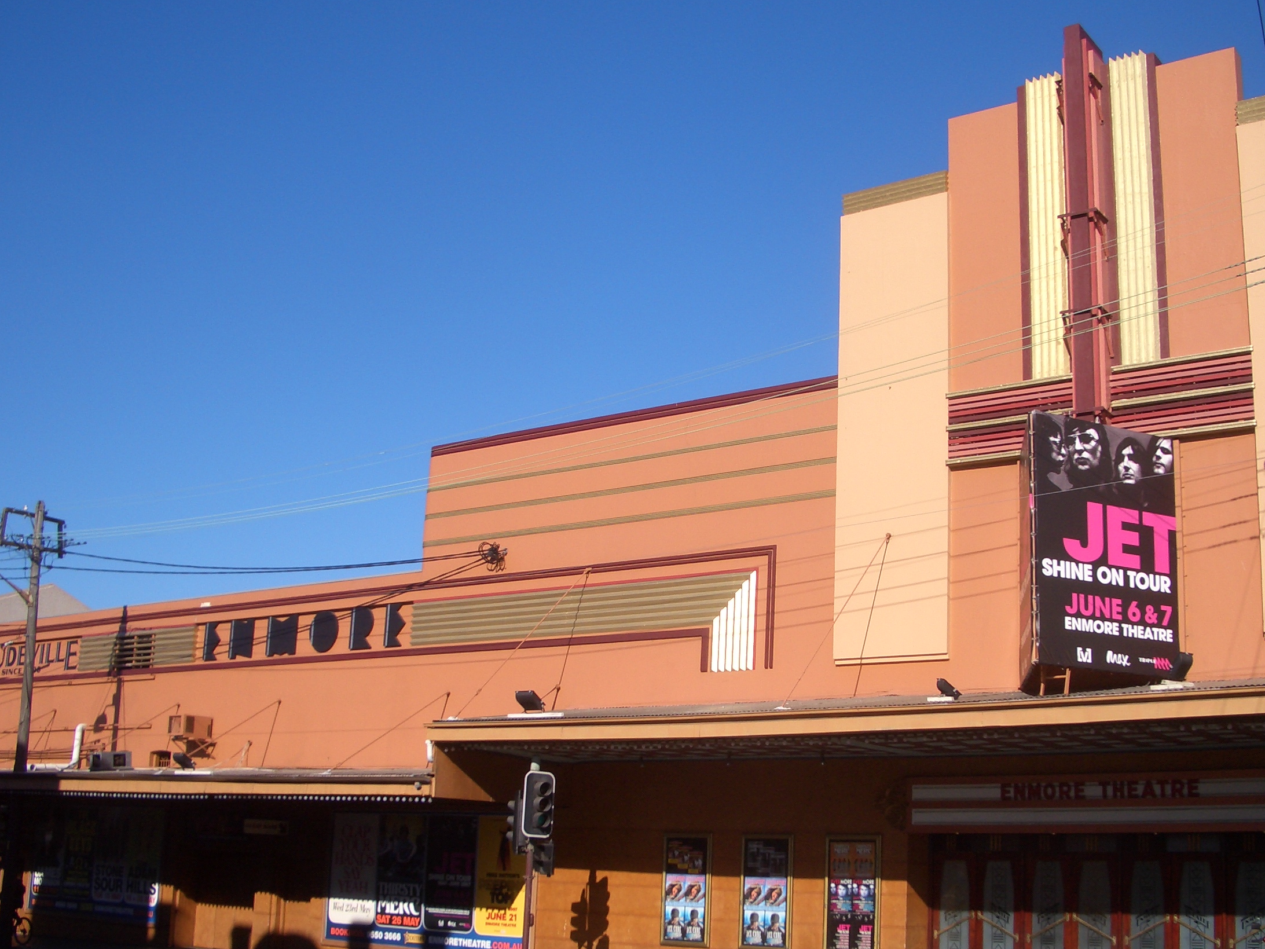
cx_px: 736
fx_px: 1498
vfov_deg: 35.1
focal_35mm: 41
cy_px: 531
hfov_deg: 45.6
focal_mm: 5.8
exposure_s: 1/640
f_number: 4.3
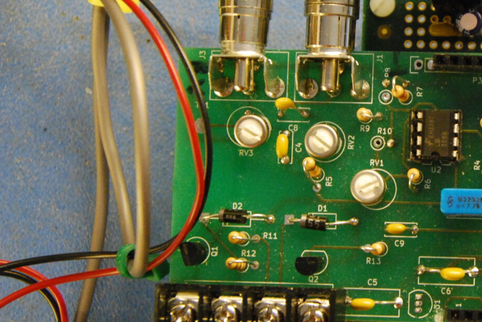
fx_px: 2239
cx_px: 457
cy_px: 144
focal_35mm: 167
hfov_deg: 12.2
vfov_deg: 8.2
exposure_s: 1/13
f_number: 5
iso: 1600
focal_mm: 50
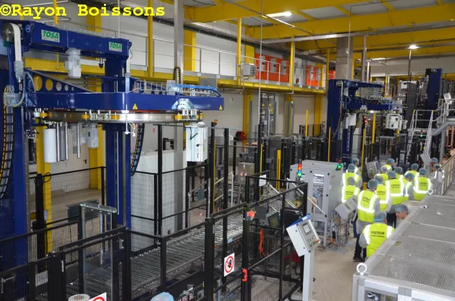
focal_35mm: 36
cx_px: 228
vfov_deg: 36.7
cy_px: 150
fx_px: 454
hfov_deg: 53.2
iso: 900
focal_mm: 24
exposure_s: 1/60
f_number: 3.8
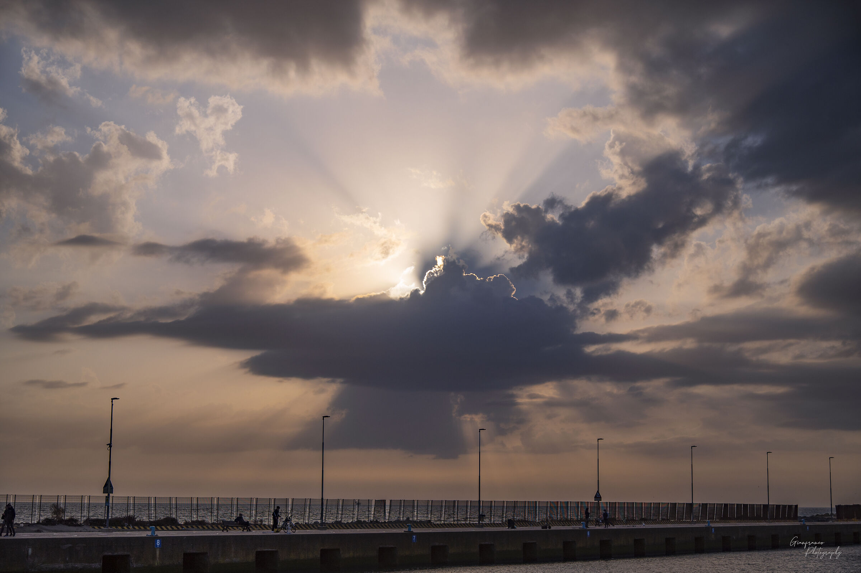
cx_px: 430
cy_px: 286
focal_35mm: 58
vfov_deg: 23.4
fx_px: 1386
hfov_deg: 34.5
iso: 100
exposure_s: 1/5000
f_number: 5
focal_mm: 58
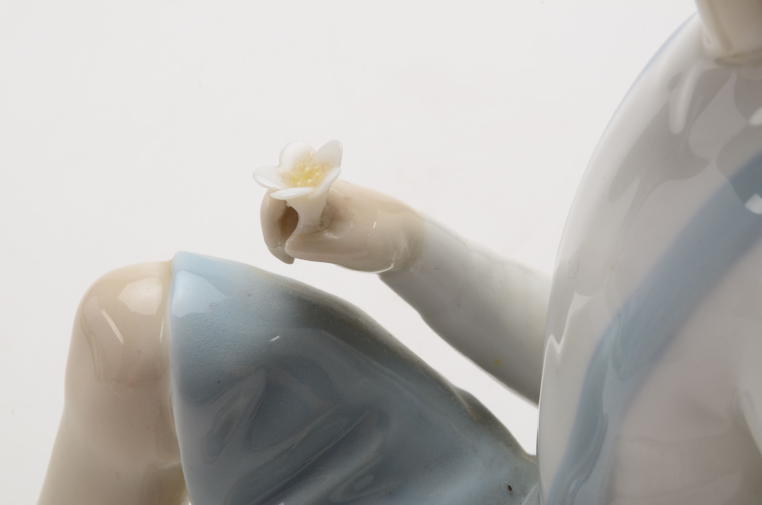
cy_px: 252
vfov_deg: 16.5
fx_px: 1743
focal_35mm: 82
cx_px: 381
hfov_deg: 24.7
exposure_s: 1/160
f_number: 25
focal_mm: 55
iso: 100
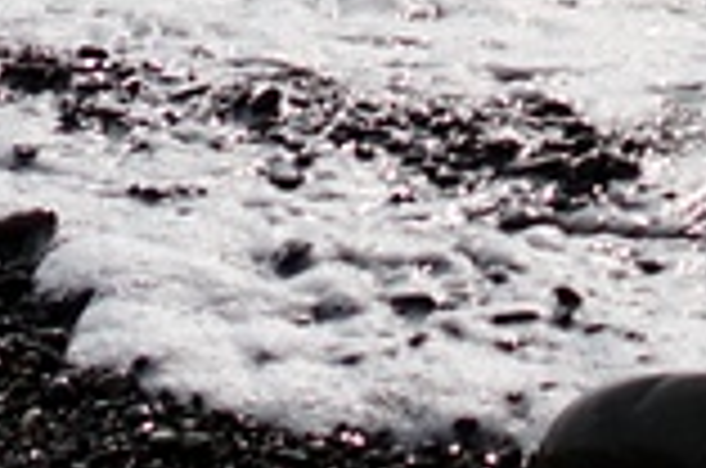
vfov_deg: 3.9
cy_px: -452
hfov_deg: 5.9
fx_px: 6718
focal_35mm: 343
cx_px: 1241
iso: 100
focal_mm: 35
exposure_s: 1/4000
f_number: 2.8
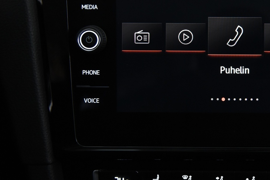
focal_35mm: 77
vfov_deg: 17.6
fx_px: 578
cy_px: 49
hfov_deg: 25.6
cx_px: 234
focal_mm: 44
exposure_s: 1/50
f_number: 4
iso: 4000
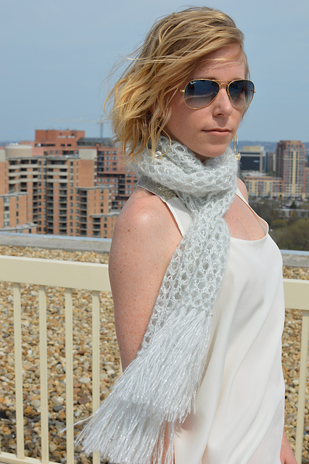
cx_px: 154
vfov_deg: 37.9
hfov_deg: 25.7
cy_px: 232
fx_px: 677
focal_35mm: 52
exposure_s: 1/320
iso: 100
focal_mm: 35
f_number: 9
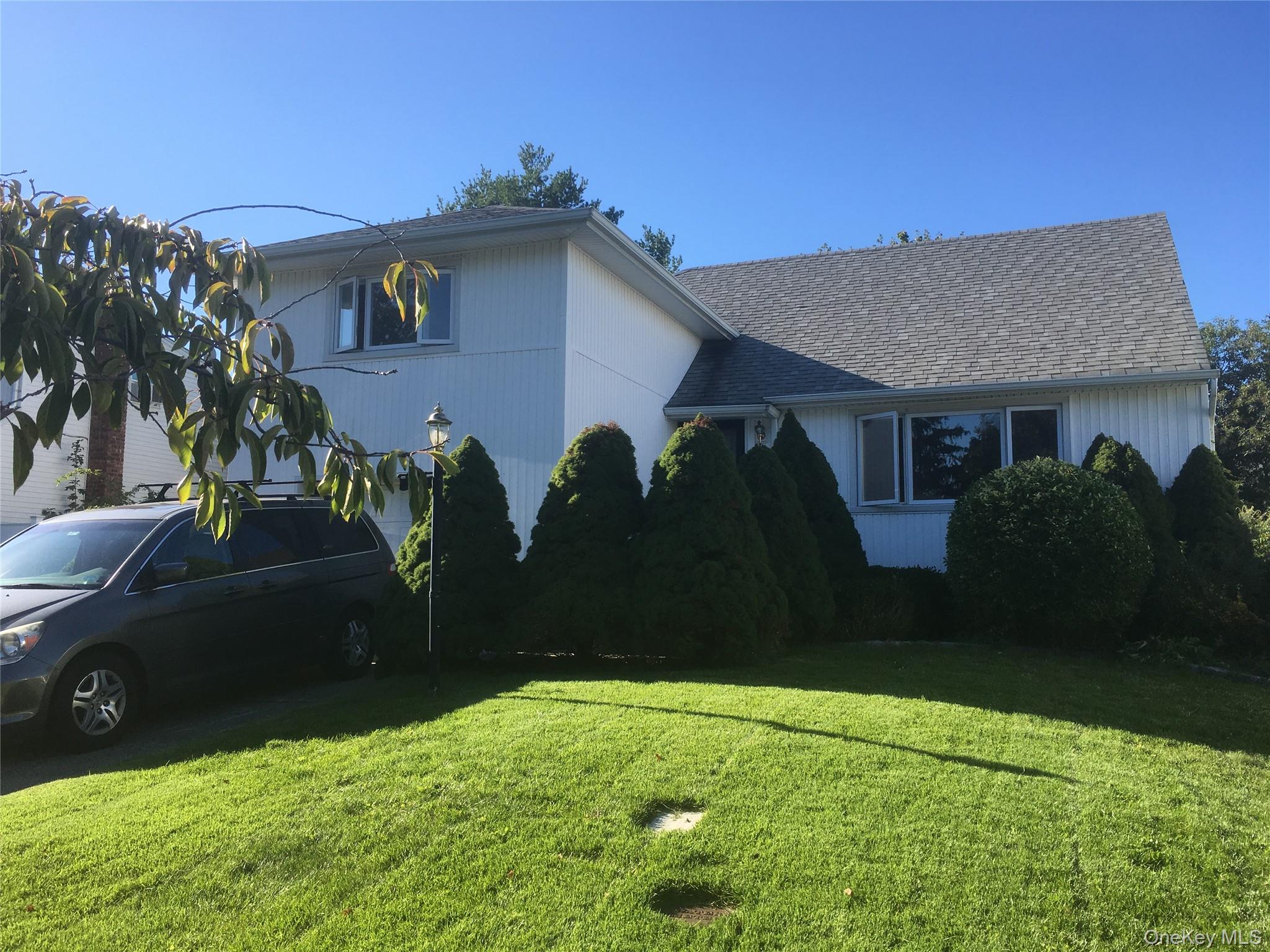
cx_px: 635
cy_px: 476
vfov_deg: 48.2
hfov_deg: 61.7
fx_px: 1064
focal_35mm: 29
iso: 25
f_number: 2.2
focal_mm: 4.15
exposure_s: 1/938
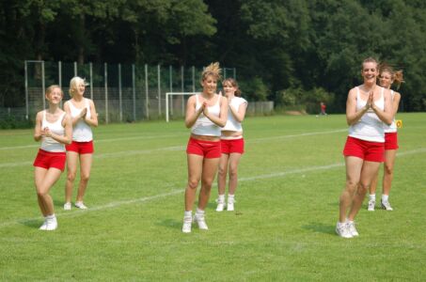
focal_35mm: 105
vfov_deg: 13.0
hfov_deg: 19.5
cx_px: 213
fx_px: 1240
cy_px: 141
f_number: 4.5
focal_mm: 70
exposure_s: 1/1250
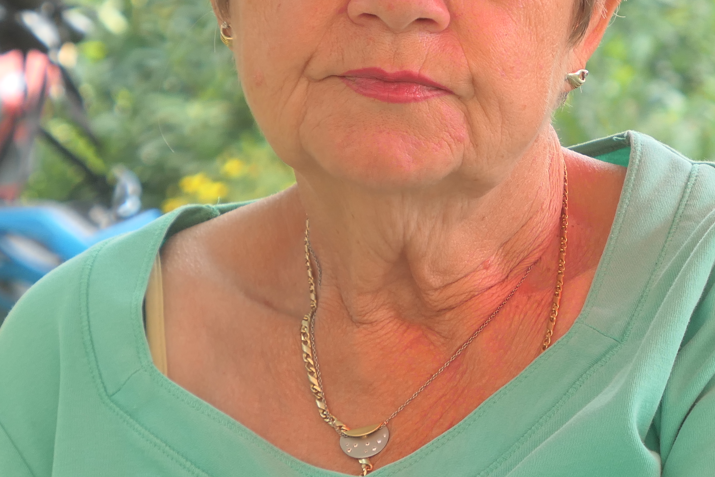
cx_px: 406
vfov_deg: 7.4
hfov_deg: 11.1
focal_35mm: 186
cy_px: 46
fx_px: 3694
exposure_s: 1/125
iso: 160
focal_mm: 26.4
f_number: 2.8
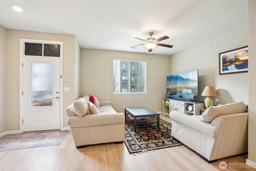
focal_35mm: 16
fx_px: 114
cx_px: 128
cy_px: 86
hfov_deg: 96.7
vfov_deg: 73.7
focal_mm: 16
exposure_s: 1/20
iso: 400
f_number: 8
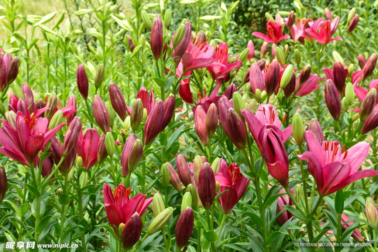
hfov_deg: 23.4
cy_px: 126
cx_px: 189
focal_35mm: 87
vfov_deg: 15.7
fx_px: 913
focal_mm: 58
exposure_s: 1/250
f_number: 16
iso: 1400
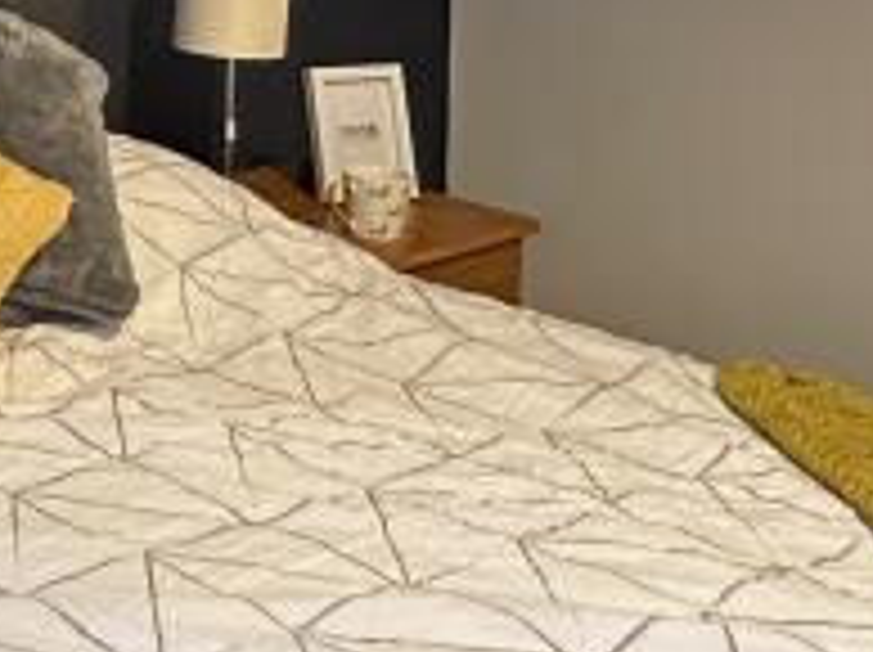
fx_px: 1864
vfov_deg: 18.8
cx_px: -360
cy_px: -121
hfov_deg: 22.6
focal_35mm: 74
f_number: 2.2
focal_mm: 2.22
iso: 400
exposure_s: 1/50
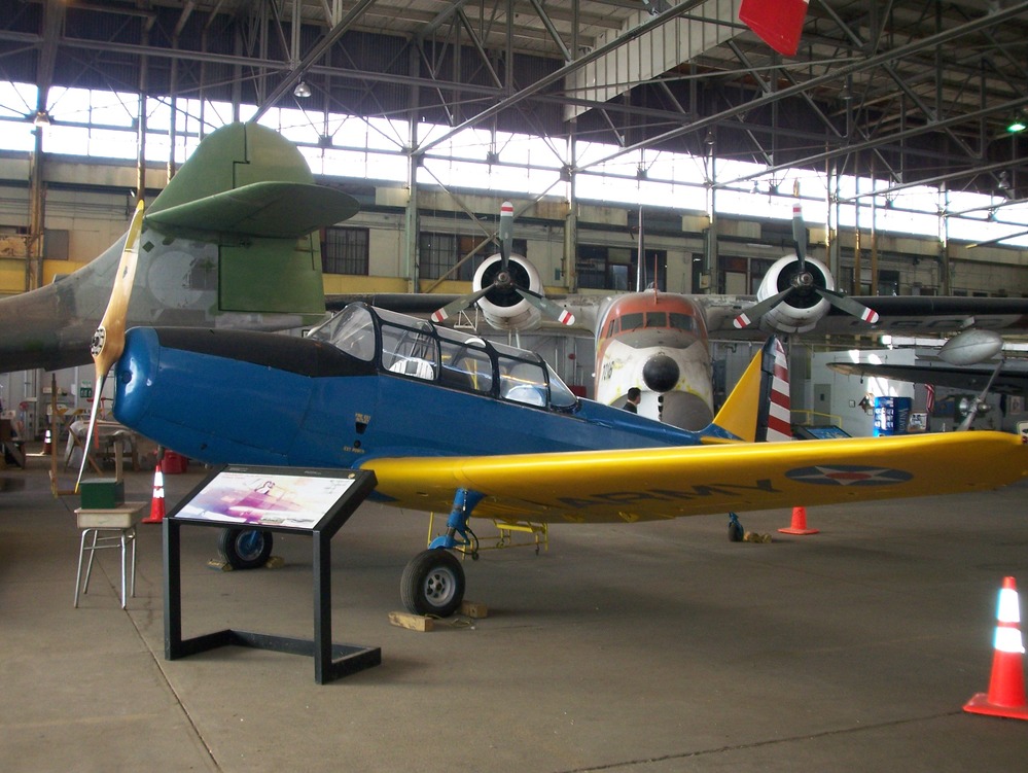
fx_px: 1129
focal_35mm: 38
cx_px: 514
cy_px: 386
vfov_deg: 37.8
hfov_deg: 48.9
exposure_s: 1/60
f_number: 3.9
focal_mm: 6.3
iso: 125
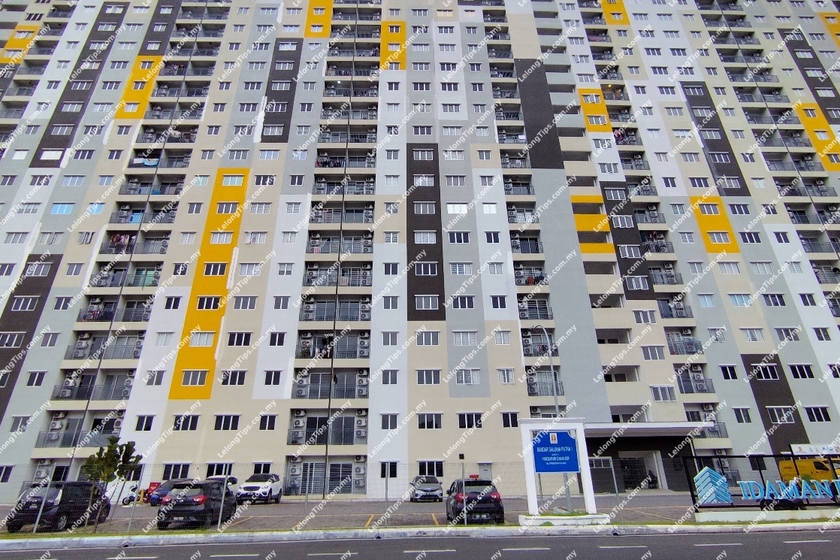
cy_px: 224
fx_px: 443
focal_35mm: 19
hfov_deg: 86.8
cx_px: 388
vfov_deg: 64.0
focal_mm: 1.65
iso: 50
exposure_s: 1/2492
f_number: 2.2
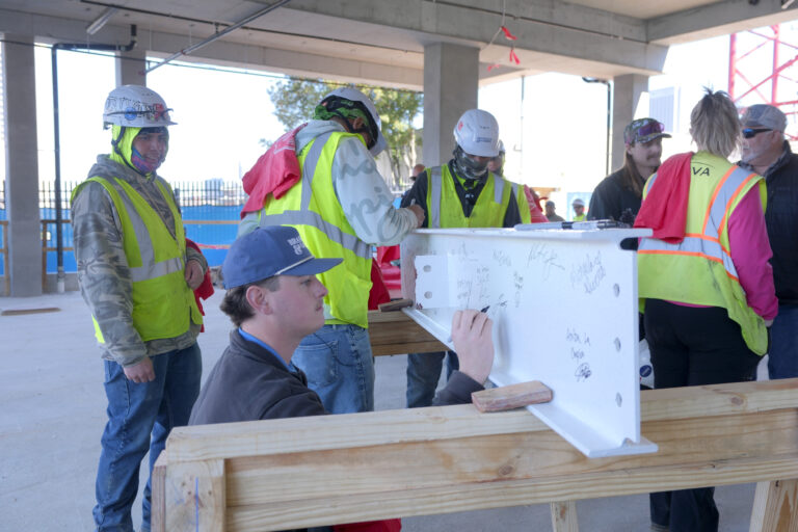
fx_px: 709
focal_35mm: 32
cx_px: 399
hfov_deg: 58.7
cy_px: 266
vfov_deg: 41.1
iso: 320
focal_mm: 21.4
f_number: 3.2
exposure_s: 1/250
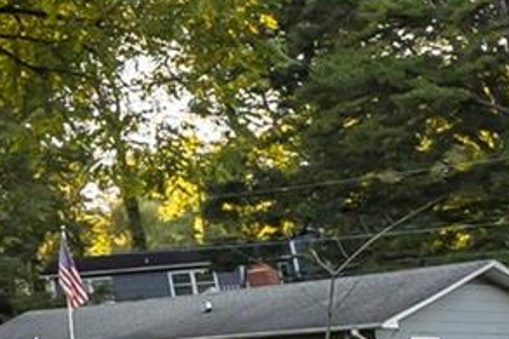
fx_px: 1187
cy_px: 50
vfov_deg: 16.1
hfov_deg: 12.6
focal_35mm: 84
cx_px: -912
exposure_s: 1/200
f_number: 8
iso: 640
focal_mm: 12
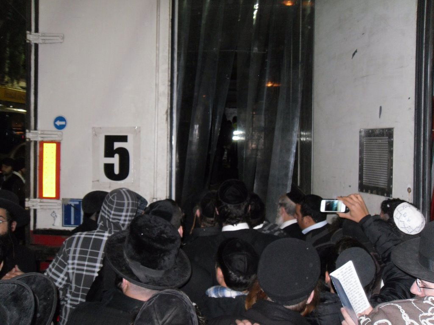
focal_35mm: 35
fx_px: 439
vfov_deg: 40.7
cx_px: 217
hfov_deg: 52.6
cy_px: 162
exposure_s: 1/45
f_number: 3.5
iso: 400
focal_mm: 6.3
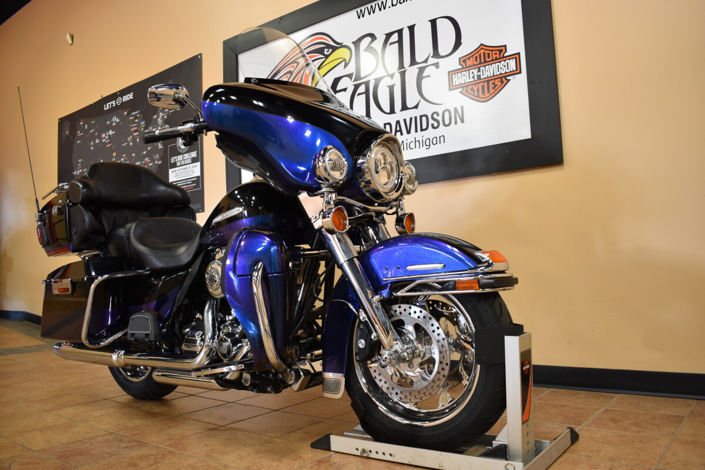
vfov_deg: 43.6
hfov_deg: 61.9
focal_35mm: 30
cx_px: 352
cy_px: 235
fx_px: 587
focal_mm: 20
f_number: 4
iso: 640
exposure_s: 1/60
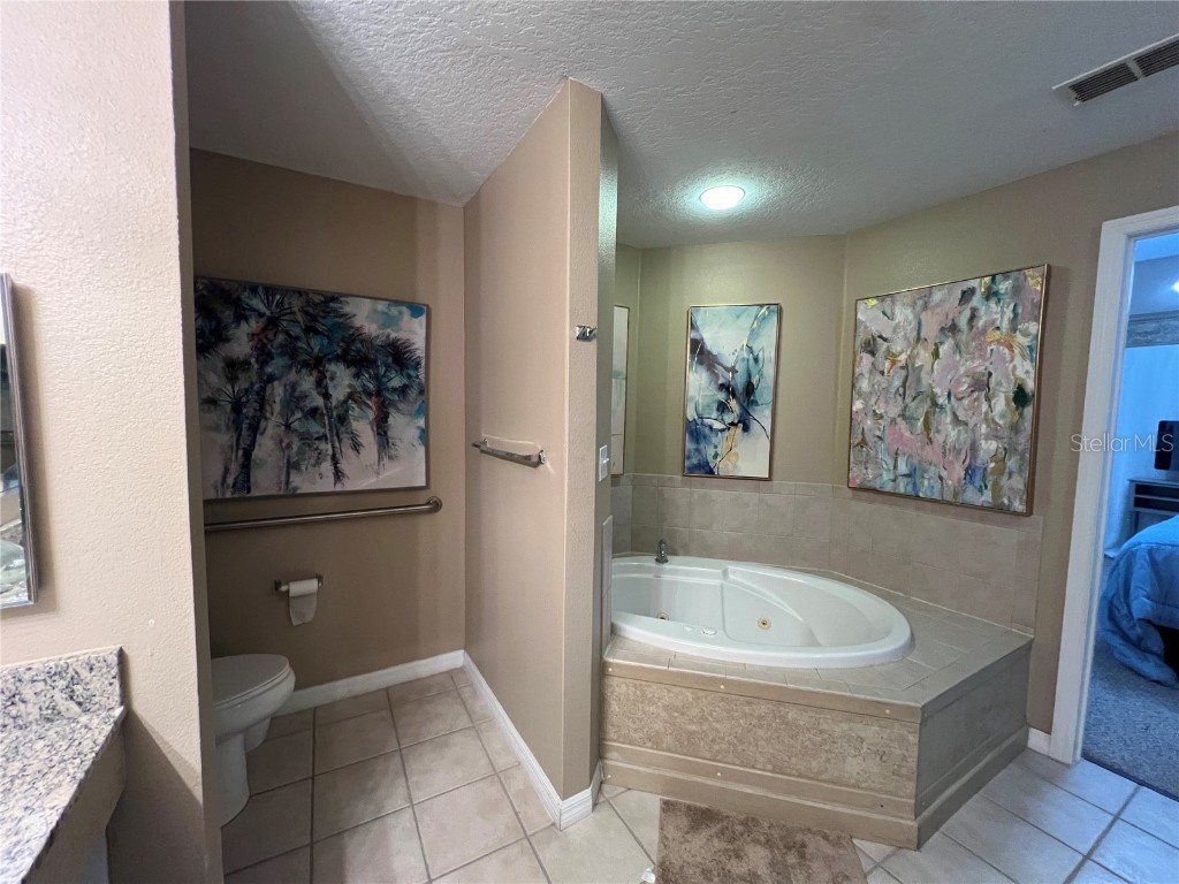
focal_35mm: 13
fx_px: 443
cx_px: 590
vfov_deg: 89.9
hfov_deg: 106.2
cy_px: 442
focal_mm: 1.57
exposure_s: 1/60
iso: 500
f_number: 1.8
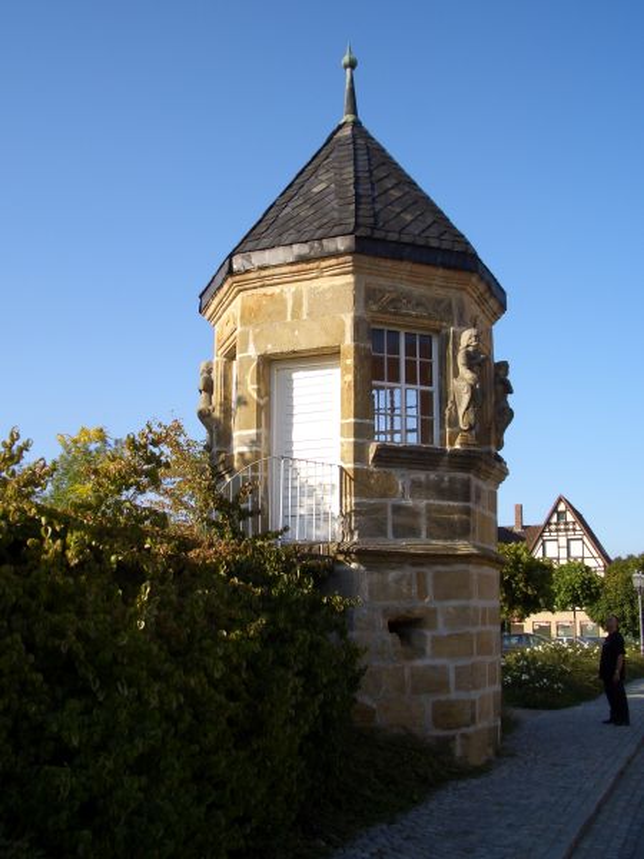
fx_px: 868
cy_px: 430
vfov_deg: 52.6
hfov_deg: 40.7
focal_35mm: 35
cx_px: 322
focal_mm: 5.8
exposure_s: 1/320
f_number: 4.3
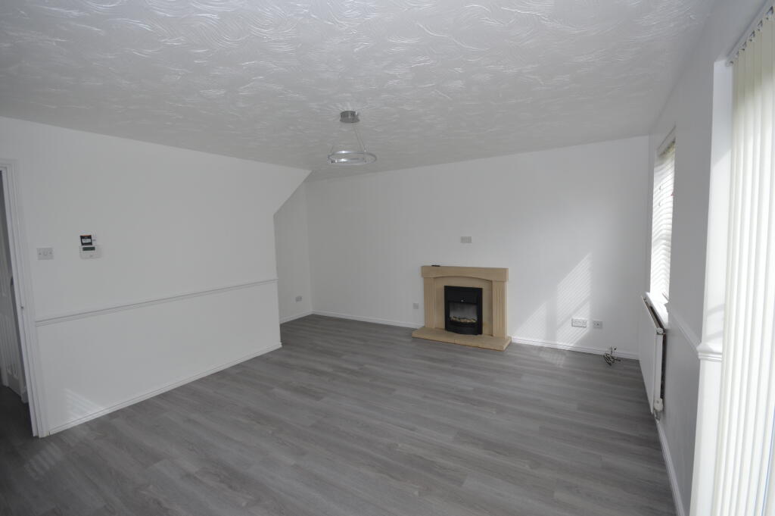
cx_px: 388
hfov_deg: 100.4
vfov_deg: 77.2
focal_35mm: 15
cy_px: 258
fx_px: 323
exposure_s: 1/125
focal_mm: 10
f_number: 5.6
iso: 280
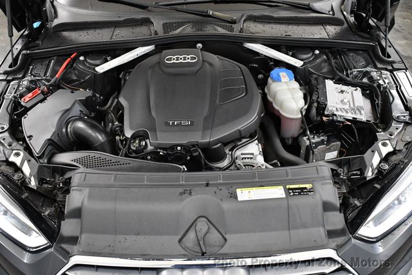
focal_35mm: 36
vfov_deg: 36.9
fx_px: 412
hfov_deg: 53.1
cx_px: 206
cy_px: 138
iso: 2000
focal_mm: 18
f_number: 3.5
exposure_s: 1/125
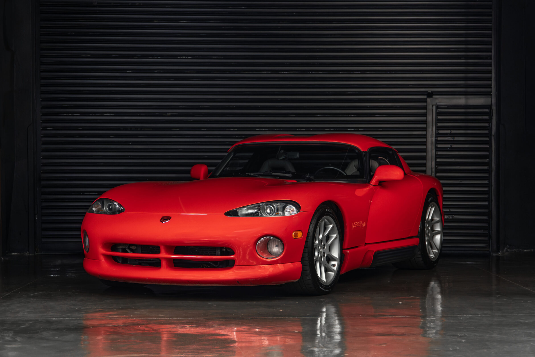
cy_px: 178
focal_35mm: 75
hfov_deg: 27.0
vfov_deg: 18.2
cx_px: 268
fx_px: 1114
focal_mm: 50
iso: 1000
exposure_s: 1/50
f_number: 4.5
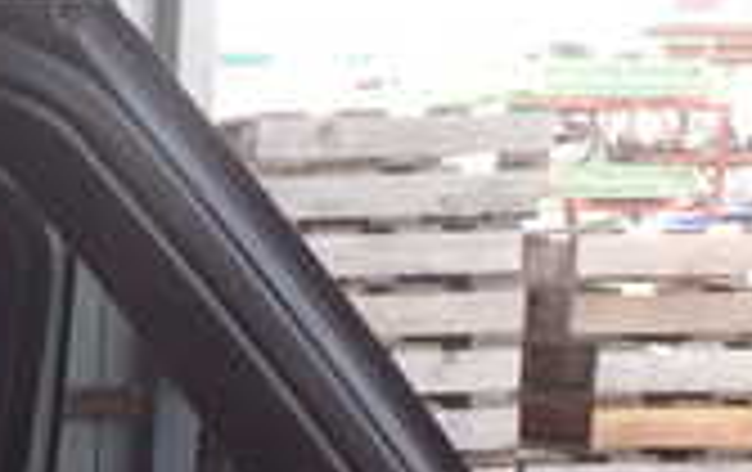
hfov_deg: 16.9
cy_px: 886
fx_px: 2340
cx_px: -297
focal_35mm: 114
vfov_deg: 10.7
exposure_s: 1/100
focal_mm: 5.4
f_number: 3.2
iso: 100
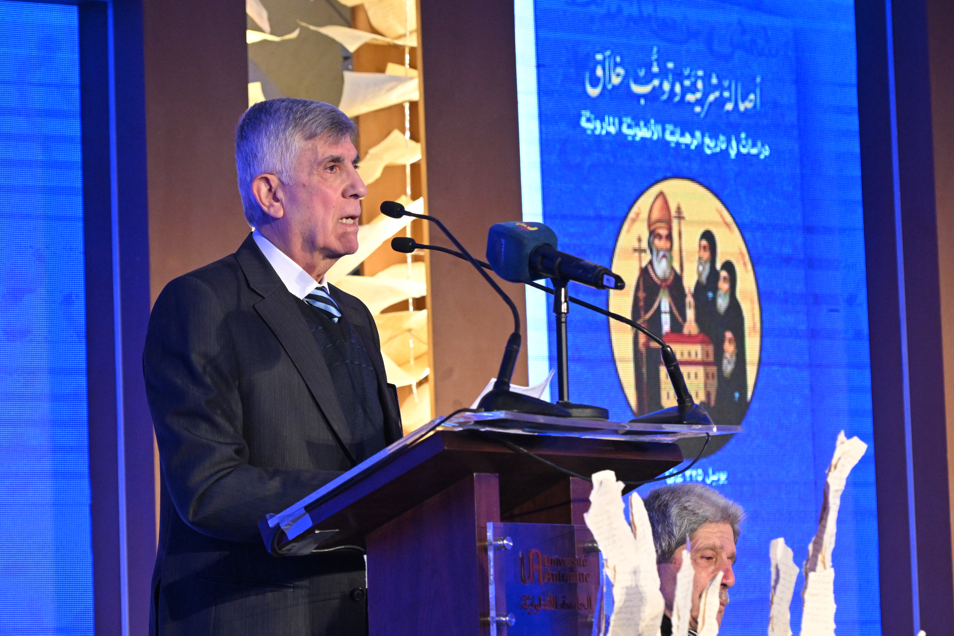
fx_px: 4770
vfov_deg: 7.6
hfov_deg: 11.4
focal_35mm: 180
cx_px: 477
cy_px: 318
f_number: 4.5
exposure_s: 1/250
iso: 4000
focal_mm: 120
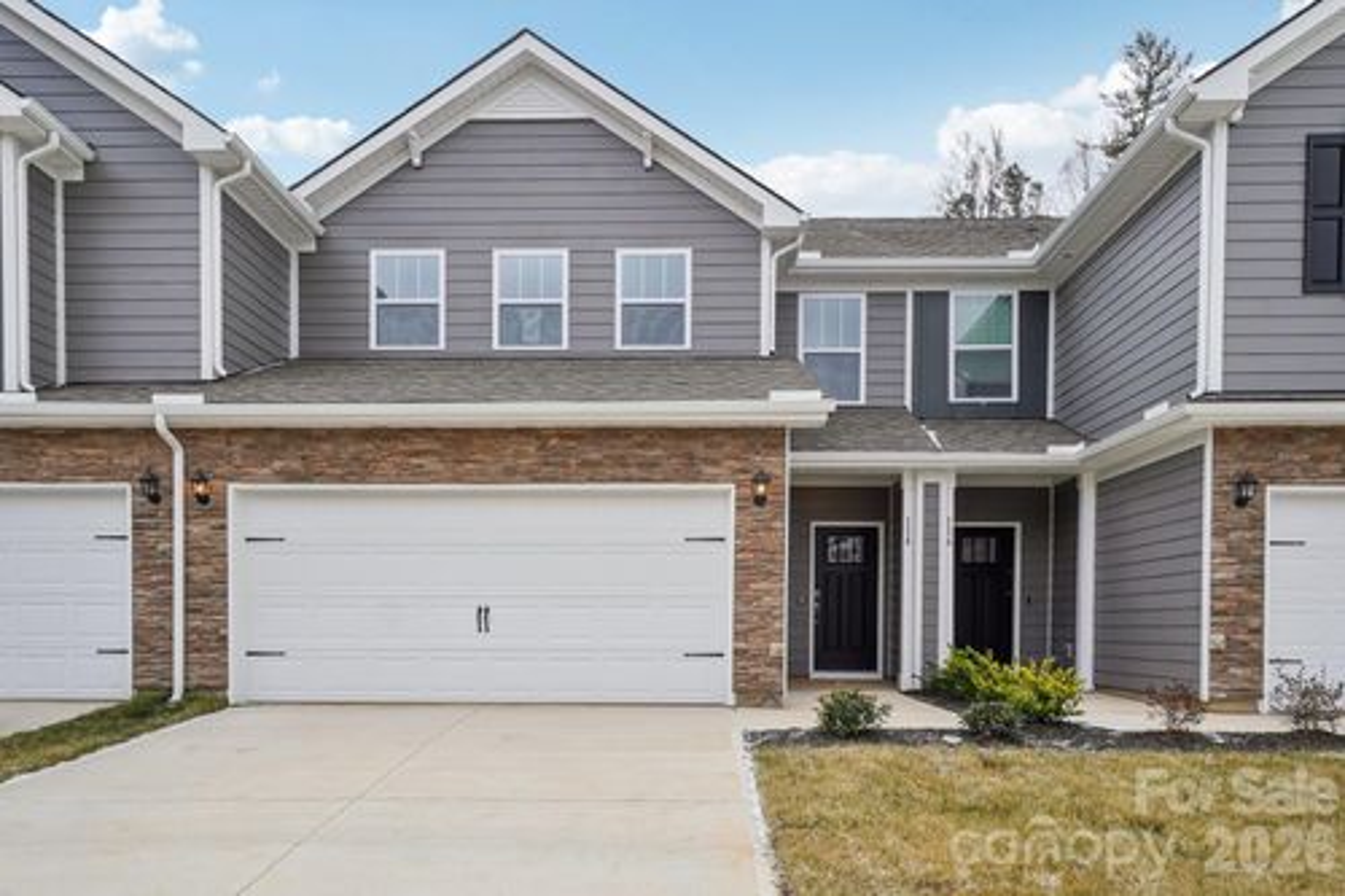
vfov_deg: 53.1
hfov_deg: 73.8
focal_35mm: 24
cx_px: 672
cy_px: 448
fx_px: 896
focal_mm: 16
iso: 100
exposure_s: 1/100
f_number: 8
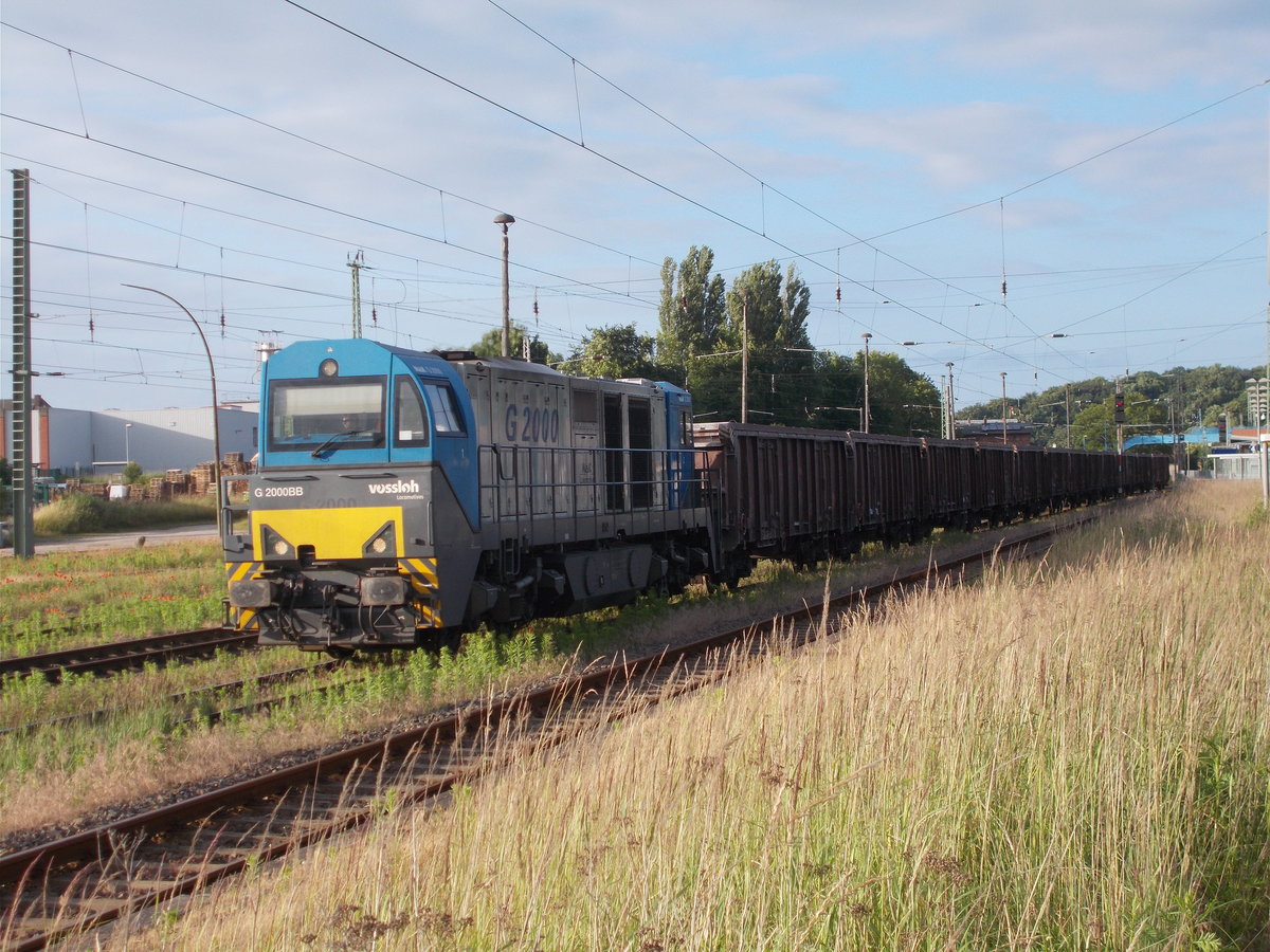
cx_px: 635
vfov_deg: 22.3
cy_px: 476
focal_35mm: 66
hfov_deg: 29.4
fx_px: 2421
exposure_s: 1/200
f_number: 5.3
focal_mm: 11.8
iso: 80
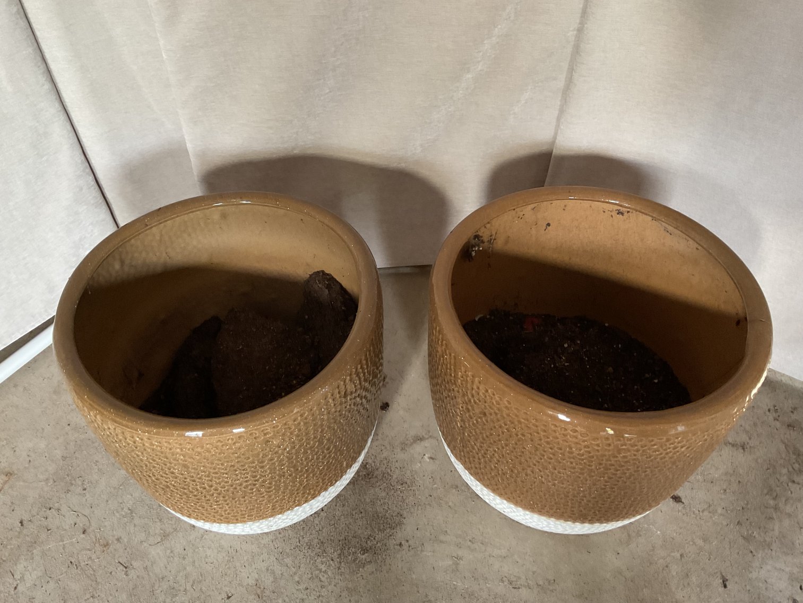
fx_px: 673
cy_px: 302
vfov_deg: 48.2
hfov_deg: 61.7
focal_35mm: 29
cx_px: 402
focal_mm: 3
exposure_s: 1/50
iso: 250
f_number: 1.8
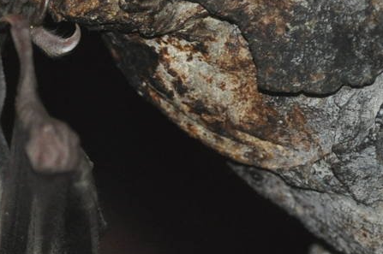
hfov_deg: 3.1
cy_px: 114
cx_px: -94
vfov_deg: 2.1
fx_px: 6961
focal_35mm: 655
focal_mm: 122
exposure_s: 1/60
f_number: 4.8
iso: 800
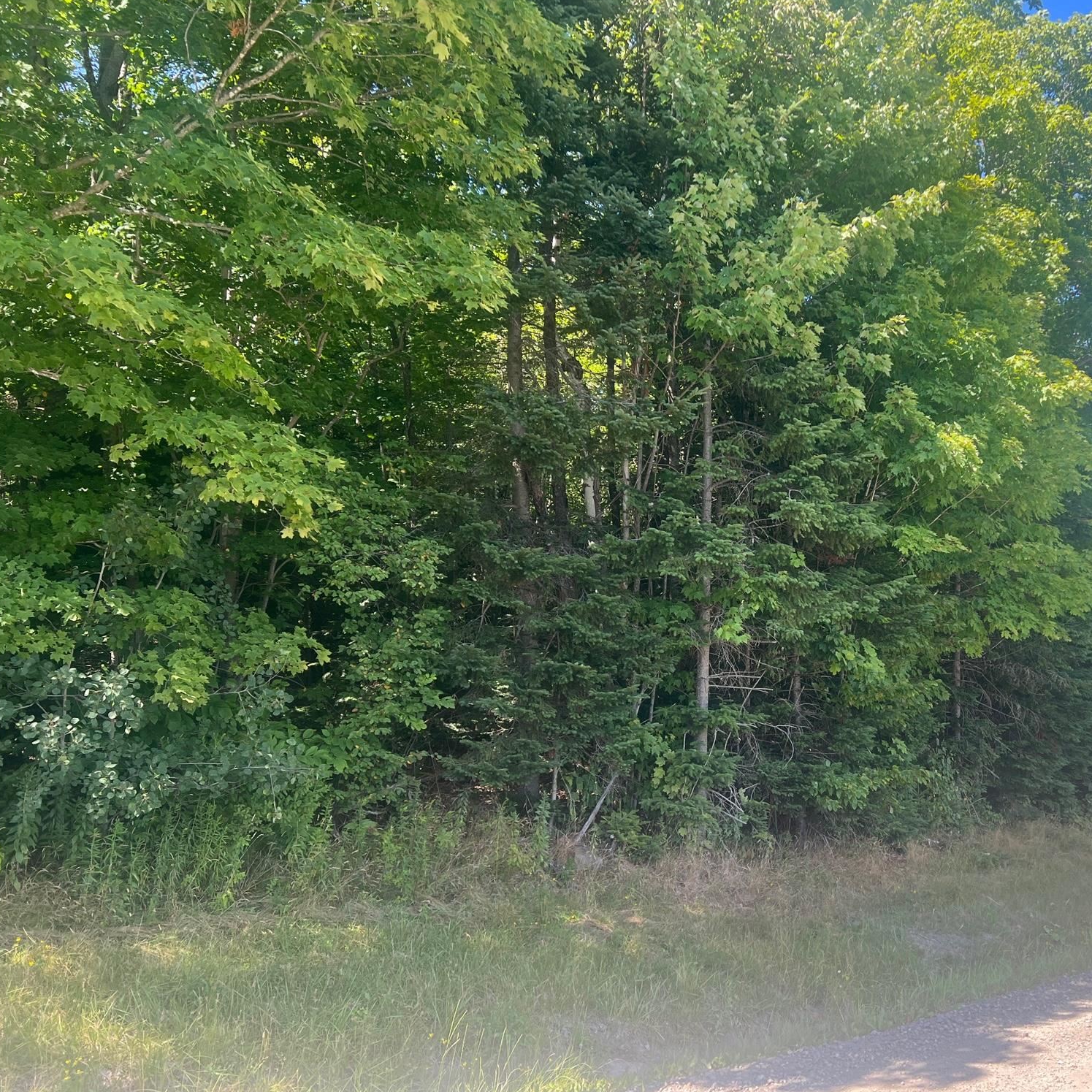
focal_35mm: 31
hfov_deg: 51.5
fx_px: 1106
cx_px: 730
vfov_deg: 52.5
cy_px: 546
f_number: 1.5
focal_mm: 5.7
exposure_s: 1/383
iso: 50
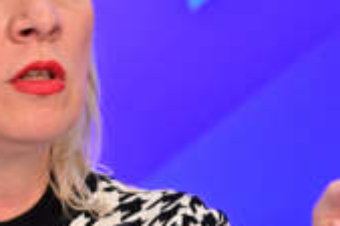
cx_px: 64
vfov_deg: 1.9
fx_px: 6929
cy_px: 221
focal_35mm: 735
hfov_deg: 2.8
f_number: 5.6
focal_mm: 200
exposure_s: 1/125
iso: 4000
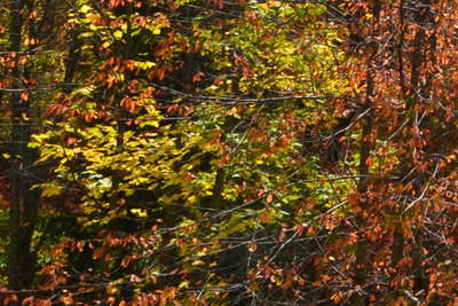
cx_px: 989
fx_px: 916
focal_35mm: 72
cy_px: -332
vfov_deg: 14.9
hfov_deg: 17.1
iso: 400
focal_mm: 10
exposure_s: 1/400
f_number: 11
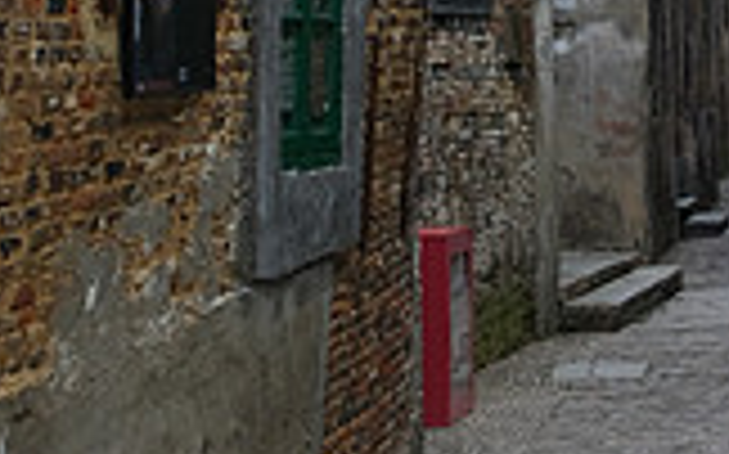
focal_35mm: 136
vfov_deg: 9.5
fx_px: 2700
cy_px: -94
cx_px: 767
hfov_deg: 15.1
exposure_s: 1/100
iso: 640
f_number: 8
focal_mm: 18
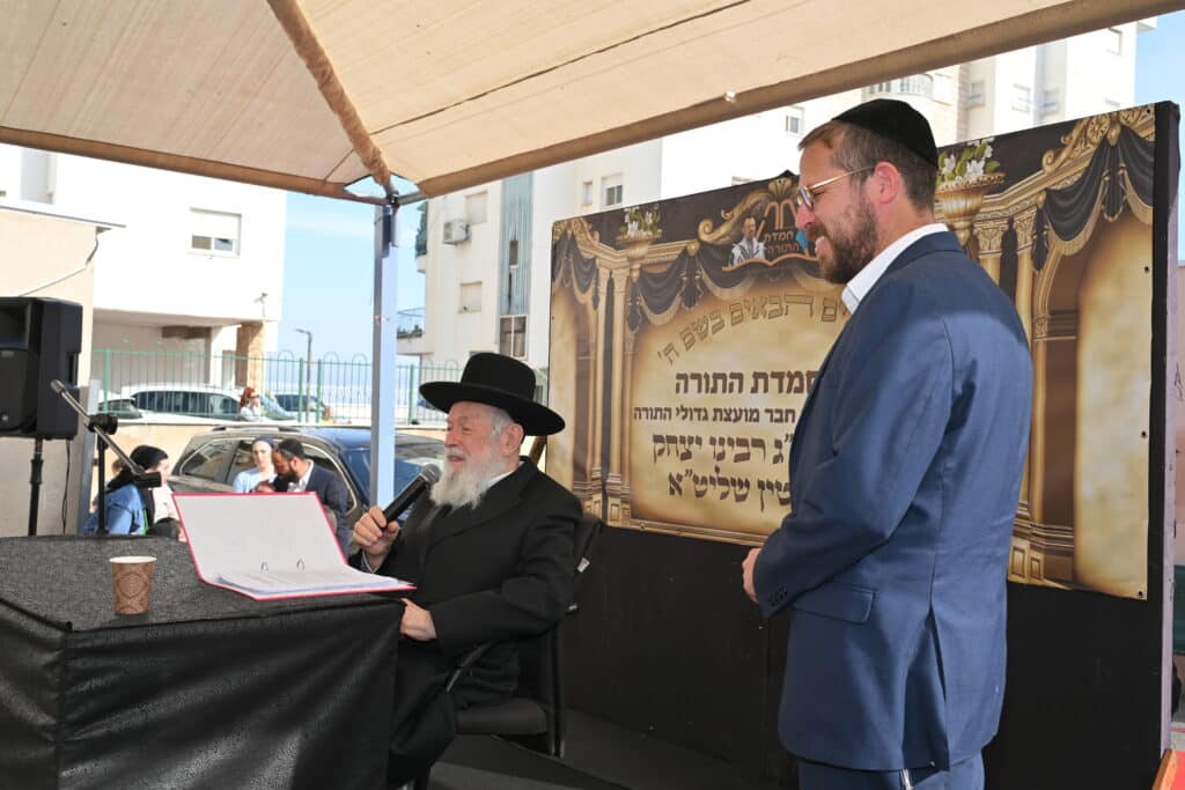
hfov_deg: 54.4
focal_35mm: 35
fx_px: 1152
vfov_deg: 37.9
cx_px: 592
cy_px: 395
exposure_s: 1/160
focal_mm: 35
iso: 100
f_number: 7.1
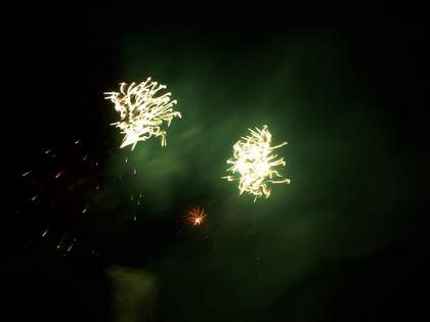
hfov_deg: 52.6
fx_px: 435
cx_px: 215
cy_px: 161
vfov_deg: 40.7
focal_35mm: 35
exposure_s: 2
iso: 80
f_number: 5.6
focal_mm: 6
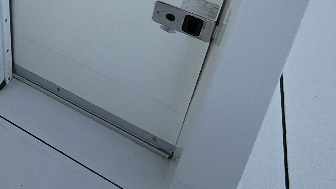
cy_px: -139
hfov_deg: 39.2
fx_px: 410
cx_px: -3
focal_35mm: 46
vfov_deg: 19.9
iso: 50
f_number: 2.2
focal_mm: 2.22
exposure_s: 1/357
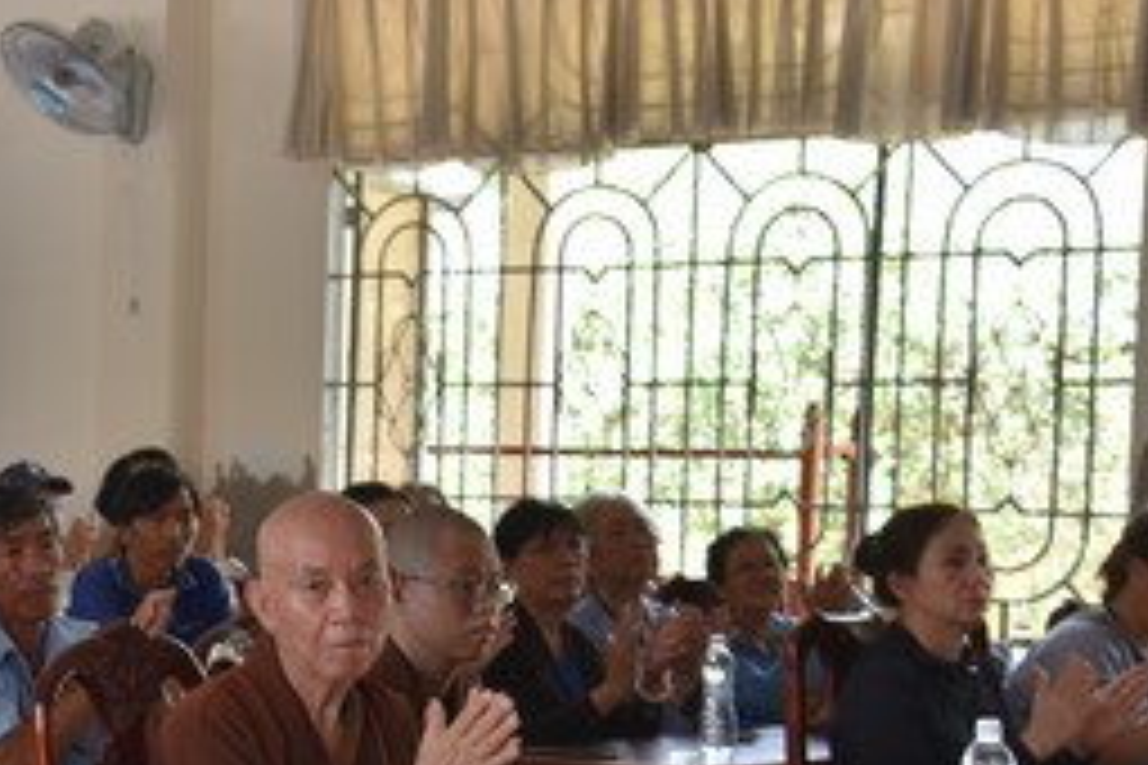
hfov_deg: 20.0
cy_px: 598
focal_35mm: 97
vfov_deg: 14.0
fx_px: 3093
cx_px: -158
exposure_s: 1/80
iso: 400
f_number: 4.5
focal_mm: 38
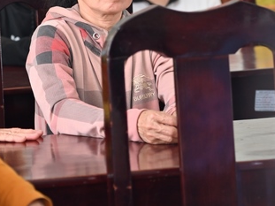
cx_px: 100
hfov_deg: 8.2
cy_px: -4
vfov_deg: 6.1
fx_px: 1914
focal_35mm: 241
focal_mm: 120
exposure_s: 1/50
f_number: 4
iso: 800
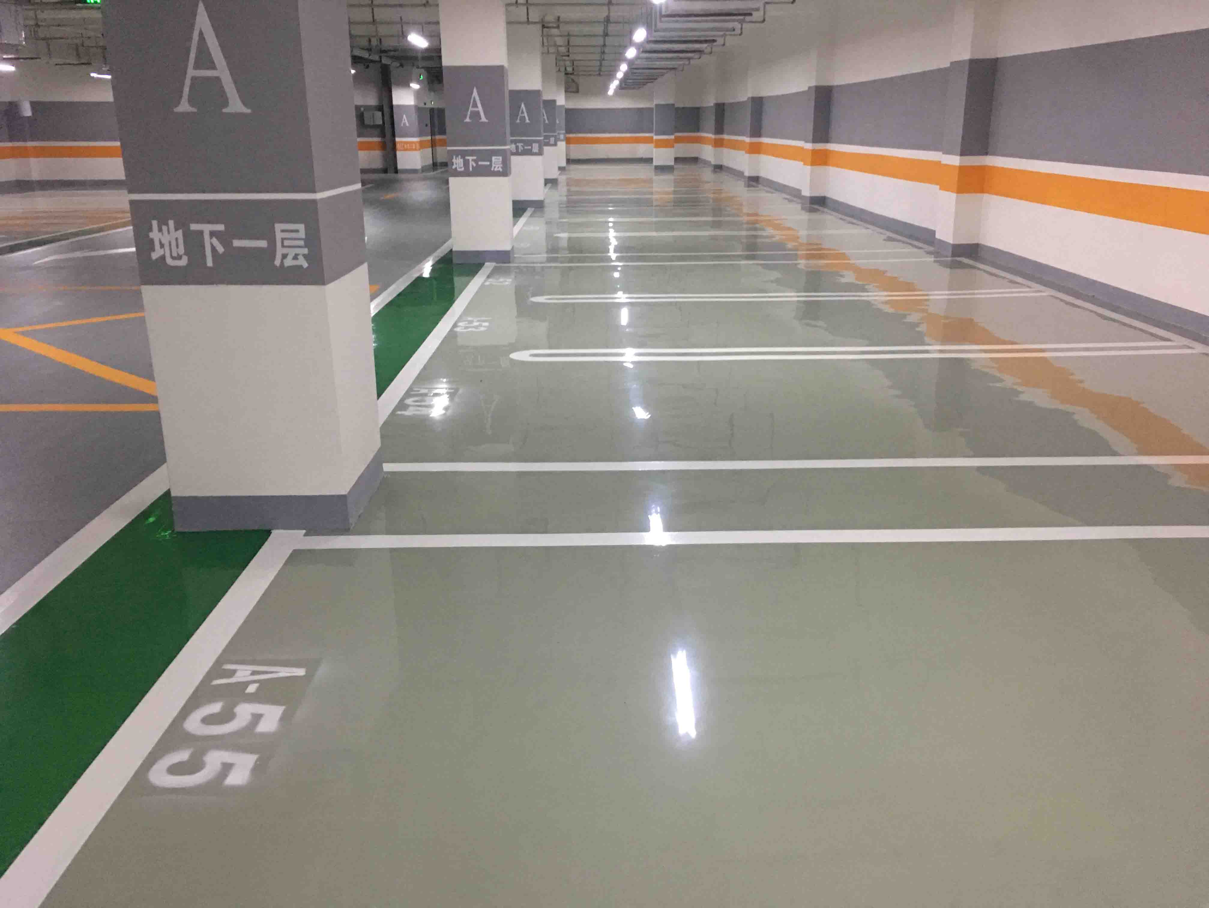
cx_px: 604
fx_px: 1013
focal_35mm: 29
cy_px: 454
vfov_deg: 48.3
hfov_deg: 61.6
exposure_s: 1/8
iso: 160
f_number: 2.2
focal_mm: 4.15
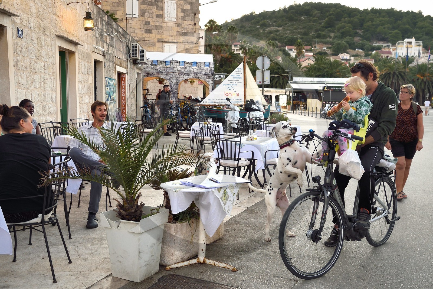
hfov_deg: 55.8
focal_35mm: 34
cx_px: 216
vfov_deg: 38.9
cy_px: 144
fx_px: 409
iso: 1600
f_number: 6.3
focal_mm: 34
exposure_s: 1/125
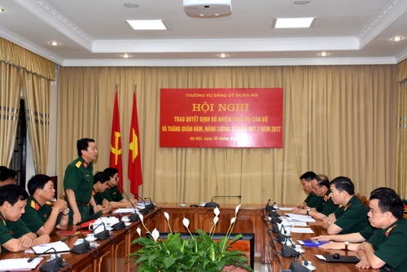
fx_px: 509
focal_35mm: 45
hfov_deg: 43.6
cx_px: 204
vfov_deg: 29.9
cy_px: 136
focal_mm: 30
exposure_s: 1/60
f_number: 6.3
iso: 800
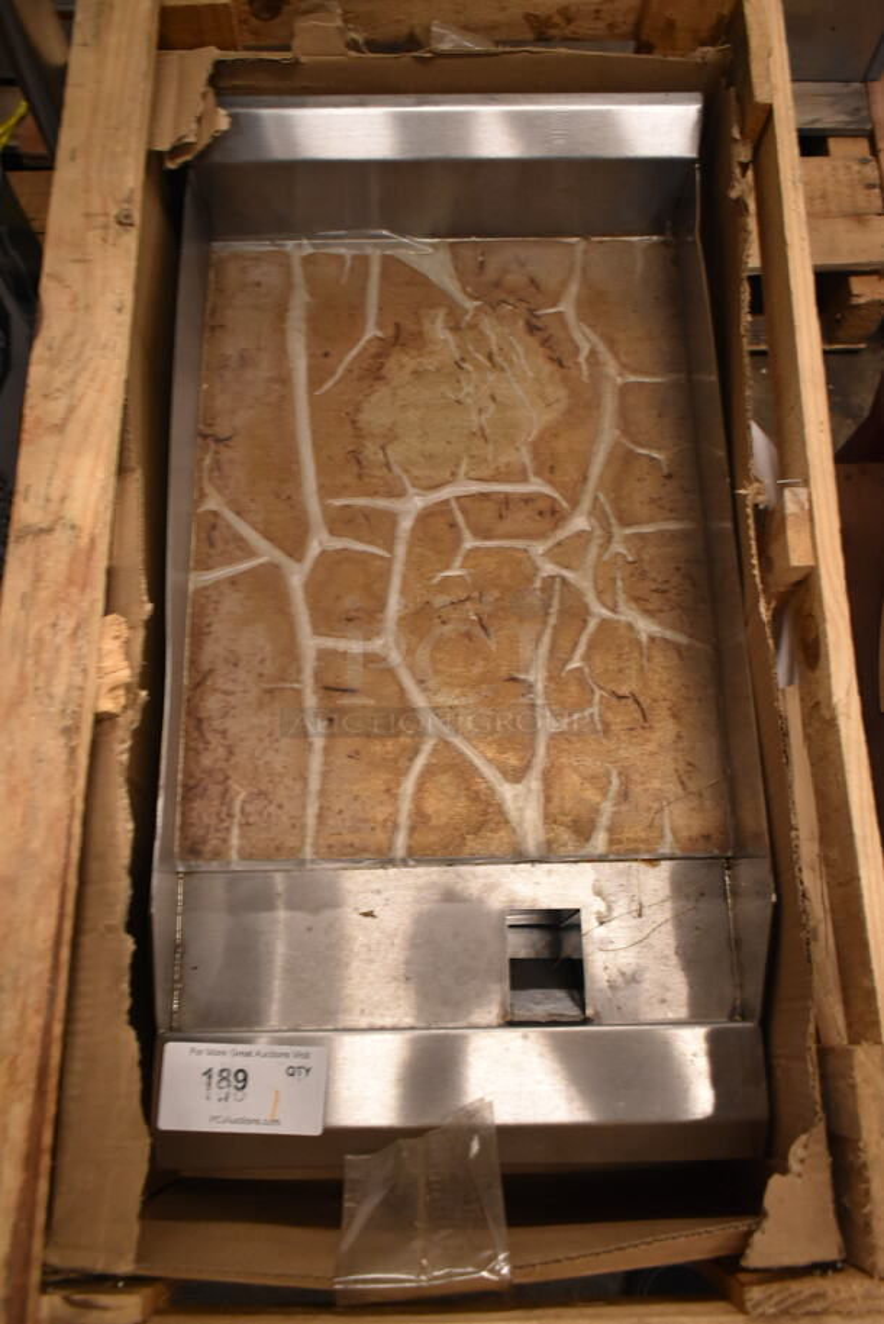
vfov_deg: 61.9
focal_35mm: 30
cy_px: 662
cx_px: 442
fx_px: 1103
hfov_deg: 43.7
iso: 1600
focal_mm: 20
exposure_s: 1/125
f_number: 3.8
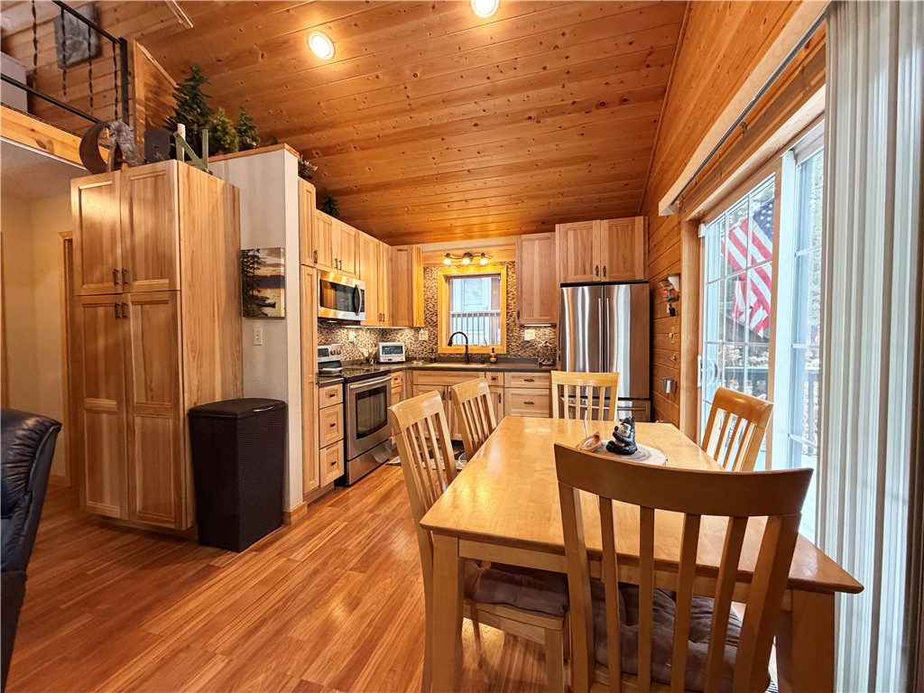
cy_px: 346
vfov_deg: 85.7
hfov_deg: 102.1
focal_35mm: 14
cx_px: 462
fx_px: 374
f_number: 2.2
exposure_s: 1/60
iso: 320
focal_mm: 2.22
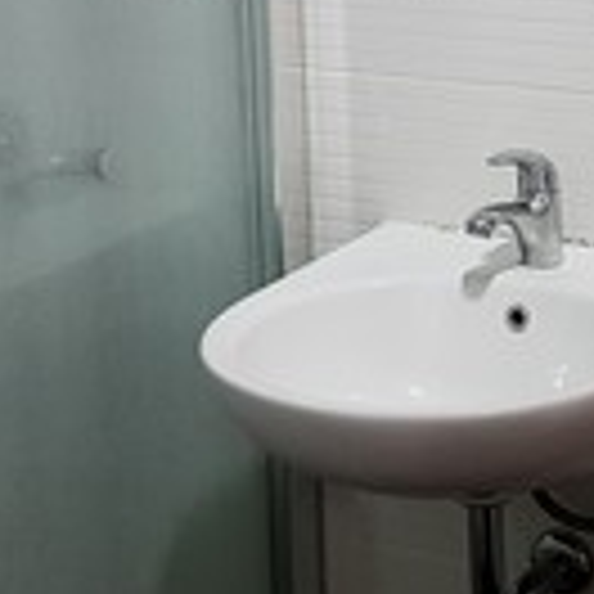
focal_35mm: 102
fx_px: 1980
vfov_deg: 16.5
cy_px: -88
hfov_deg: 16.7
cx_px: 574
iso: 250
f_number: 1.7
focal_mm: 4.3
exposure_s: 1/33
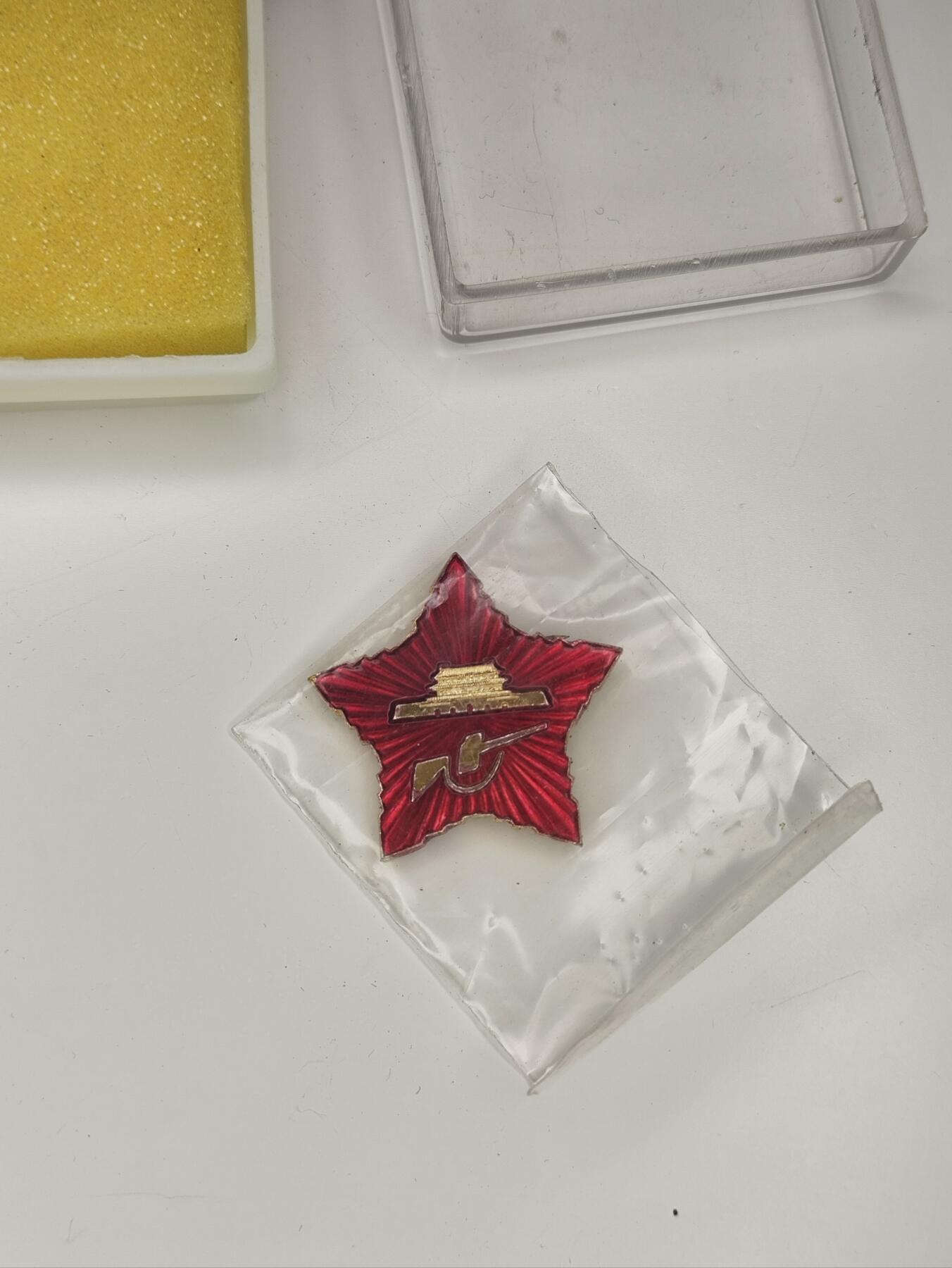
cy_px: 634
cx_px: 476
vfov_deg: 69.4
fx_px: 916
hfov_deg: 54.9
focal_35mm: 25
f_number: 1.79
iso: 50
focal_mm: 4.71
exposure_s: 1/100
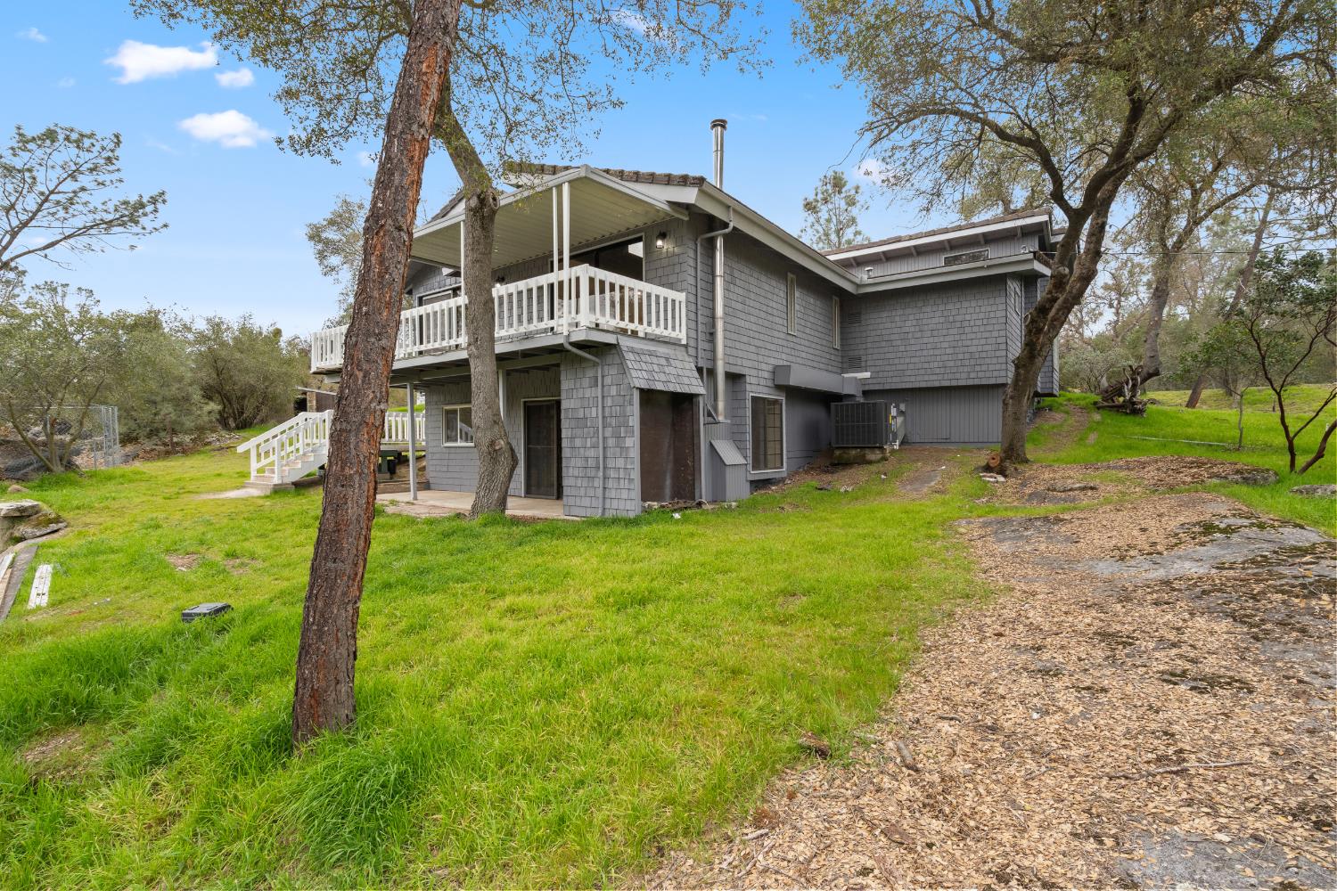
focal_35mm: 16
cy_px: 446
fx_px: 594
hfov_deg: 96.7
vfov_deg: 73.7
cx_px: 668
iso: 1000
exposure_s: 1/25
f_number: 10
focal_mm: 16
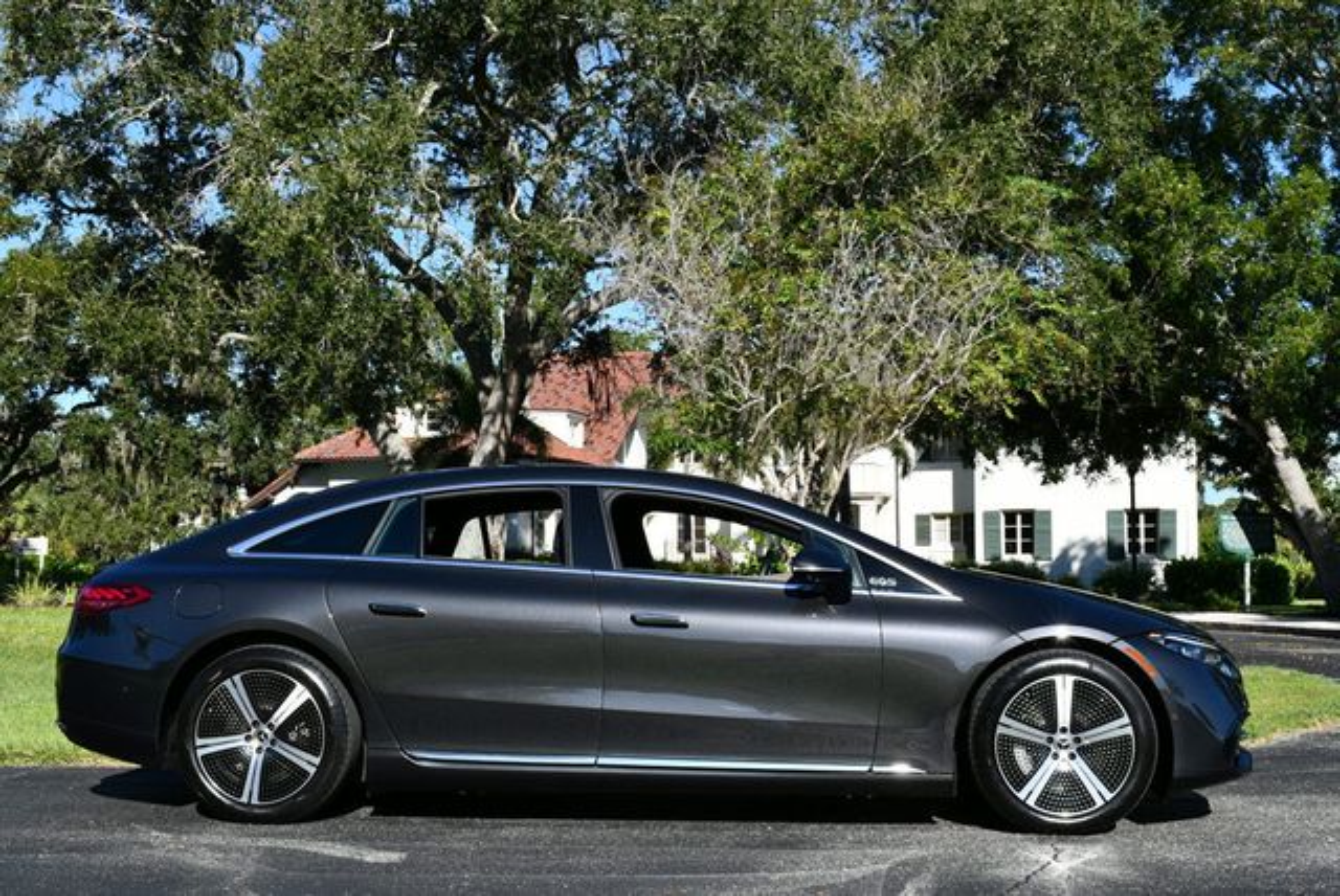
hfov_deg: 44.5
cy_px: 448
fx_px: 1639
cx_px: 670
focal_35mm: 44
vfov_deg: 30.6
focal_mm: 22
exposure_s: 1/250
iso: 100
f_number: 8
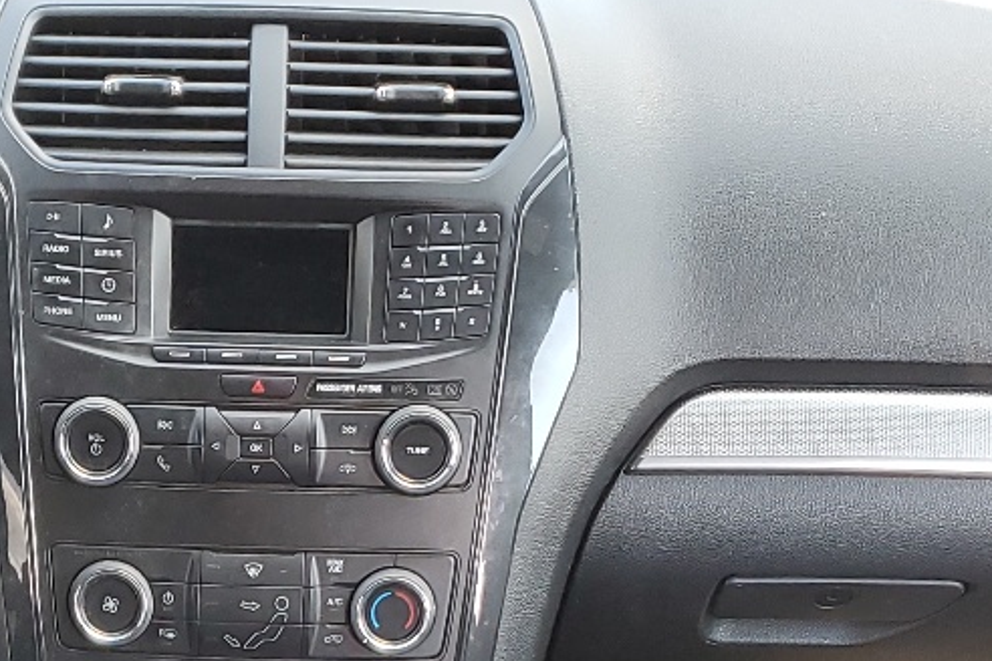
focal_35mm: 88
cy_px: 973
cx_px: 246
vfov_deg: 14.5
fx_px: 2425
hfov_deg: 22.9
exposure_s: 1/100
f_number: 1.5
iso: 59
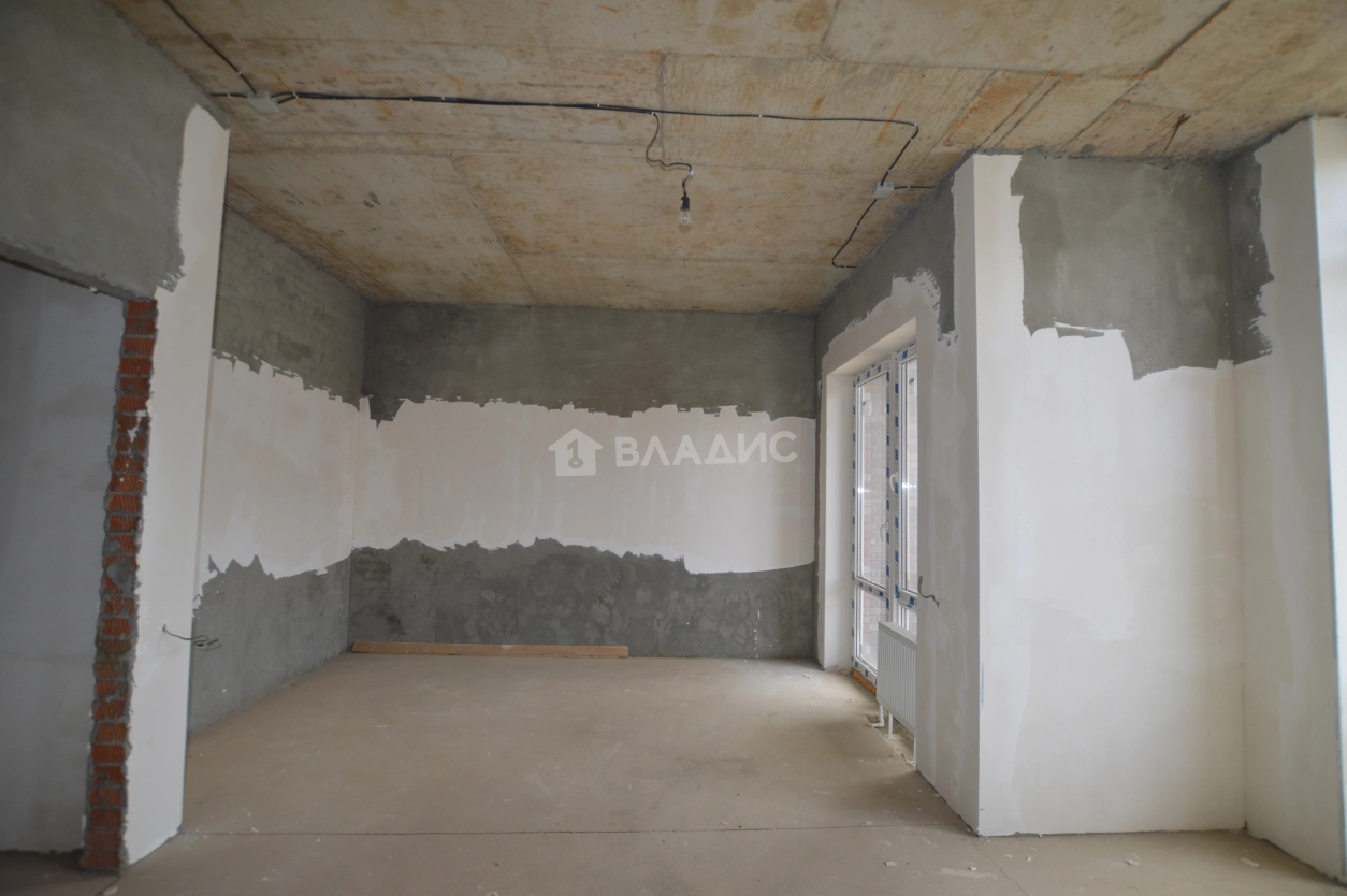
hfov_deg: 100.4
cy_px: 448
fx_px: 561
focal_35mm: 15
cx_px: 674
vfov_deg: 77.2
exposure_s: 1/125
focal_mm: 10
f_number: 4
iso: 220
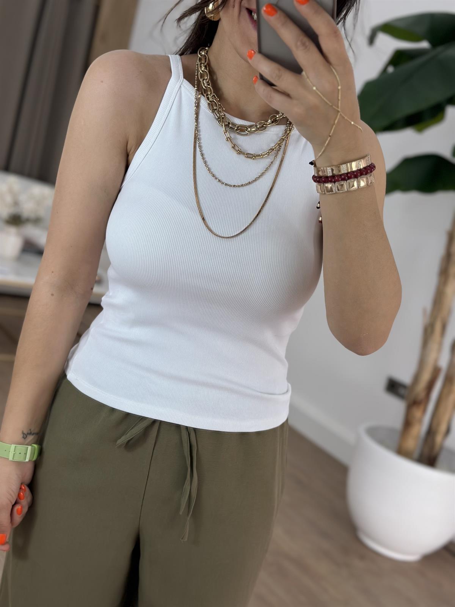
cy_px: 304
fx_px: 841
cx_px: 228
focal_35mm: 48
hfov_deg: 30.3
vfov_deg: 39.7
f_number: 1.78
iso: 80
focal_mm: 6.86
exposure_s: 1/503
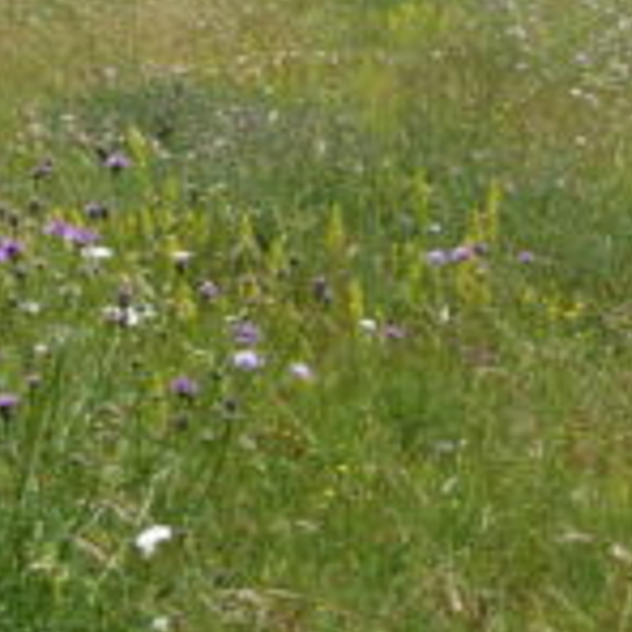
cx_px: 1234
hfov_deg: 14.9
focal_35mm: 97
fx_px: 2004
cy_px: 286
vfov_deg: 17.9
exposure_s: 1/400
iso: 80
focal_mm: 4.1
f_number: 4.5
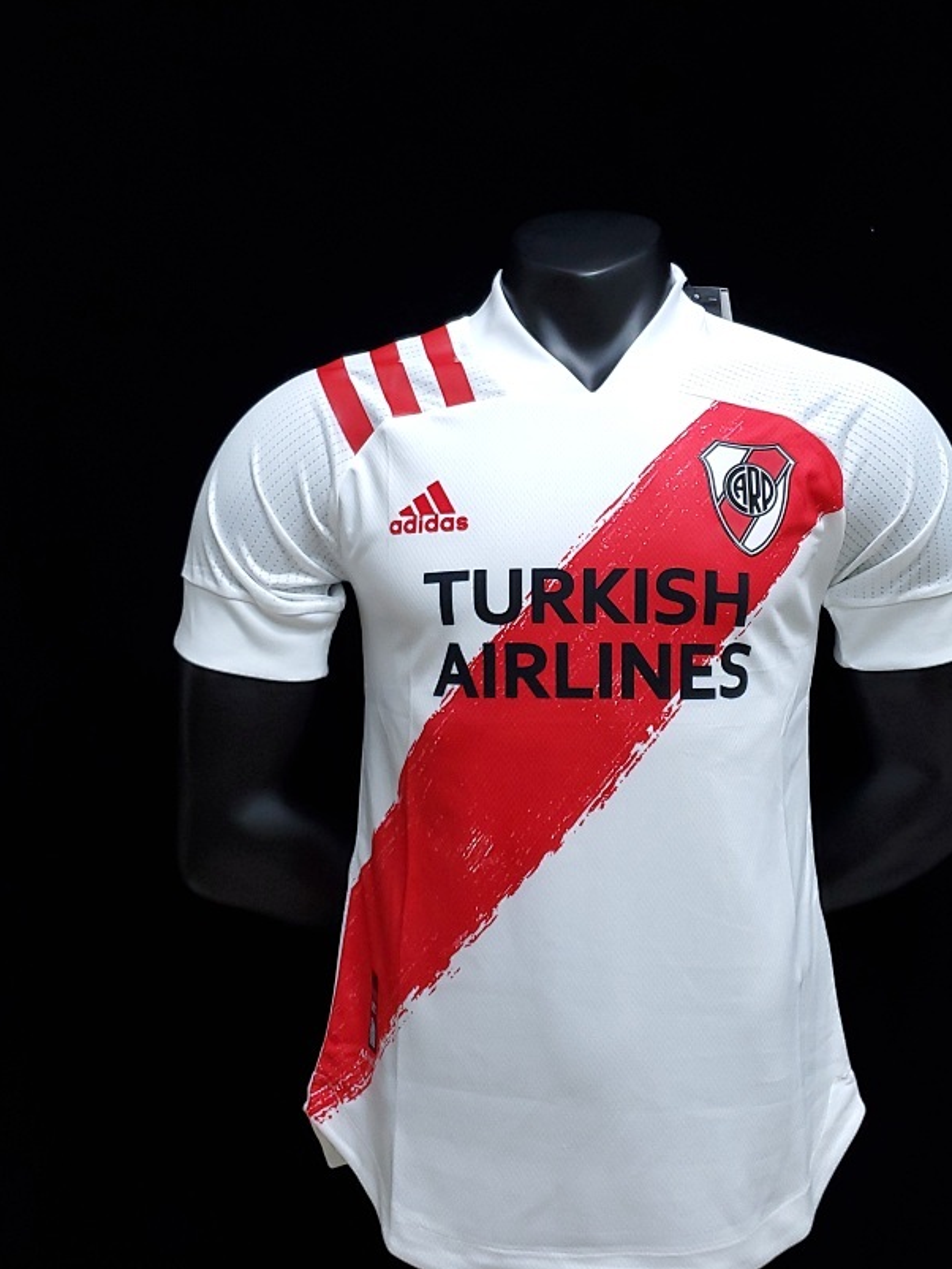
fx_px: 1283
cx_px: 585
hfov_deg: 40.5
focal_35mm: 35
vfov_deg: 52.4
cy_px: 540
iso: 200
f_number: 1.5
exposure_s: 1/15
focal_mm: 4.3
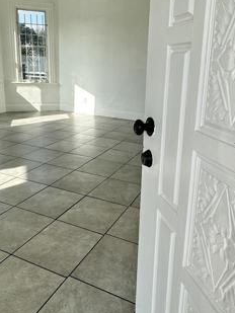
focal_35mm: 29
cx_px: 129
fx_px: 262
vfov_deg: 61.1
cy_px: 124
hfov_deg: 48.2
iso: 40
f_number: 2.2
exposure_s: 1/421
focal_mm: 2.22
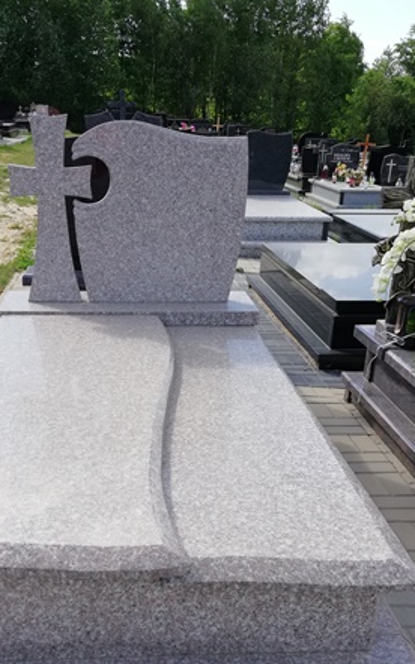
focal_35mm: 43
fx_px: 779
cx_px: 150
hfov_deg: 29.7
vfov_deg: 45.6
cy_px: 436
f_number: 2.2
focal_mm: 3.81
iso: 50
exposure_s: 1/546
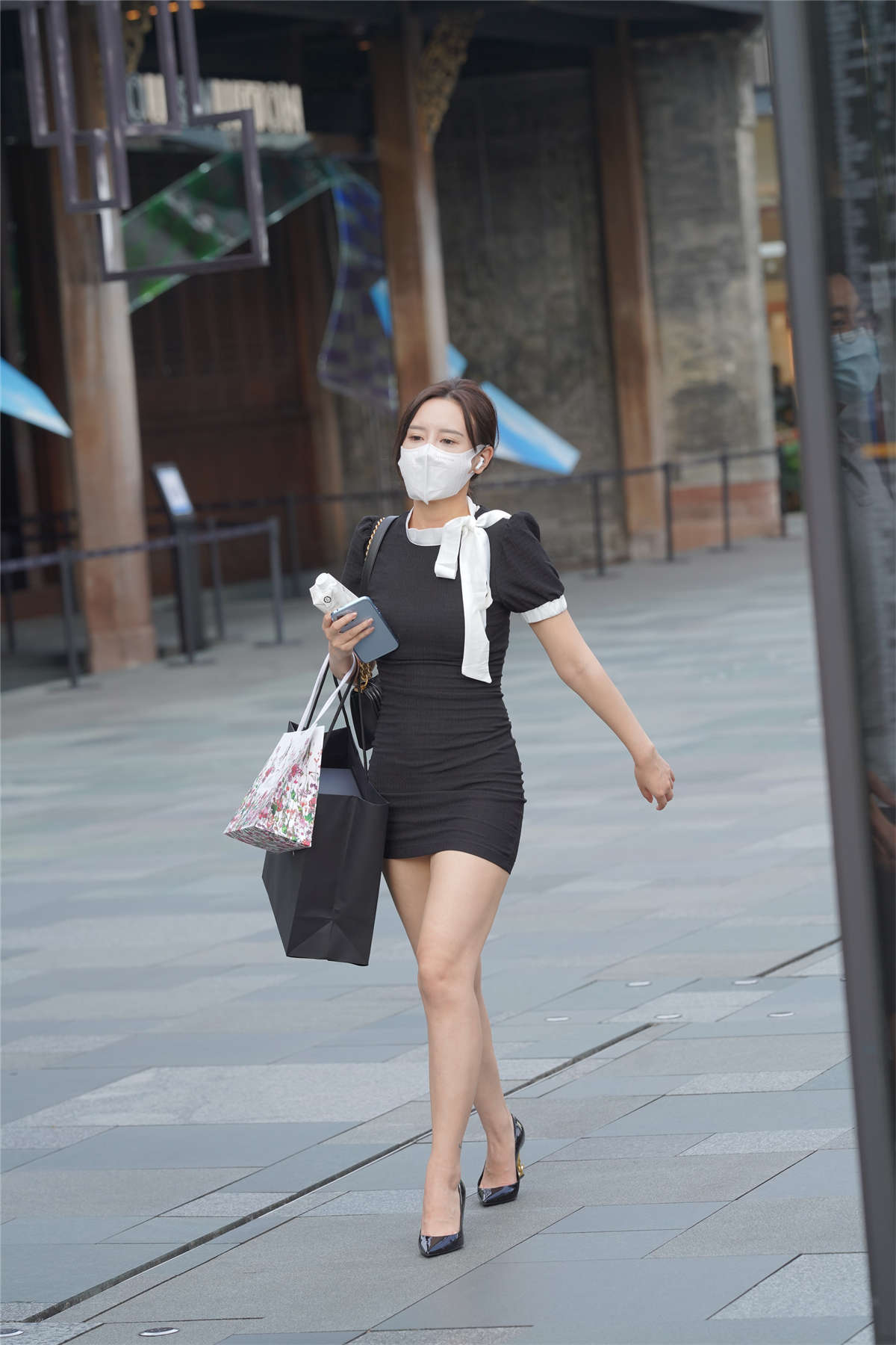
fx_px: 5040
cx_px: 448
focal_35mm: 135
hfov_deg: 10.2
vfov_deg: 15.2
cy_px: 672
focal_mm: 135
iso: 400
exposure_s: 1/400
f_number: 5
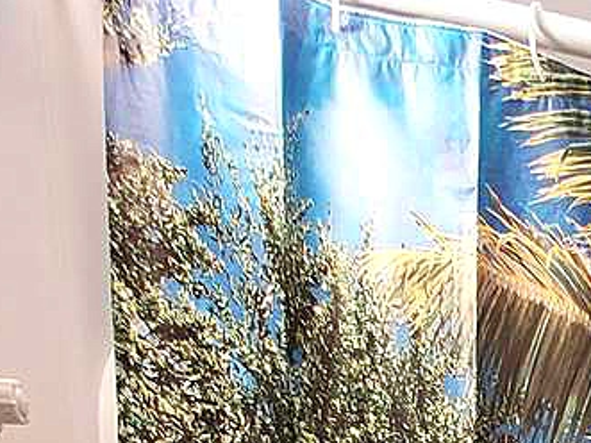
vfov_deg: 16.7
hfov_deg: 25.3
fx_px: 1007
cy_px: 944
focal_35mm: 59
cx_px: 870
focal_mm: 1.74
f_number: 2.2
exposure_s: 1/50
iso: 250
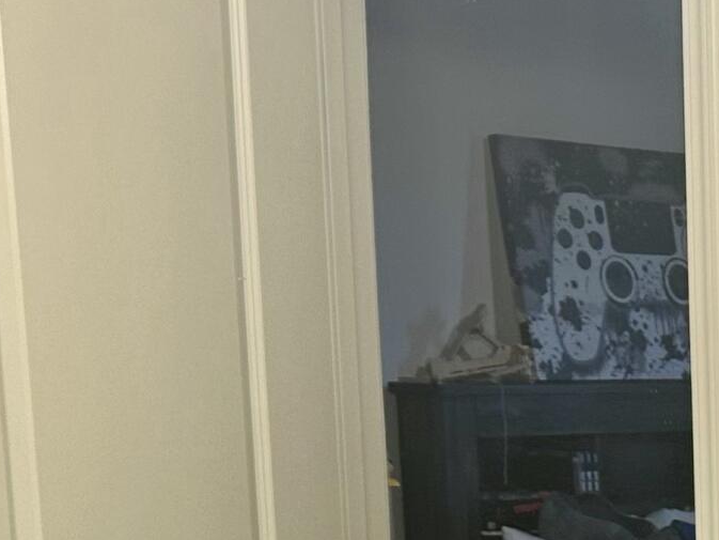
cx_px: 1166
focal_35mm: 107
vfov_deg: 13.1
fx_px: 2223
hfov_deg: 16.3
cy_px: 821
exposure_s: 1/120
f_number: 1.78
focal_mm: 6.86
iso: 100
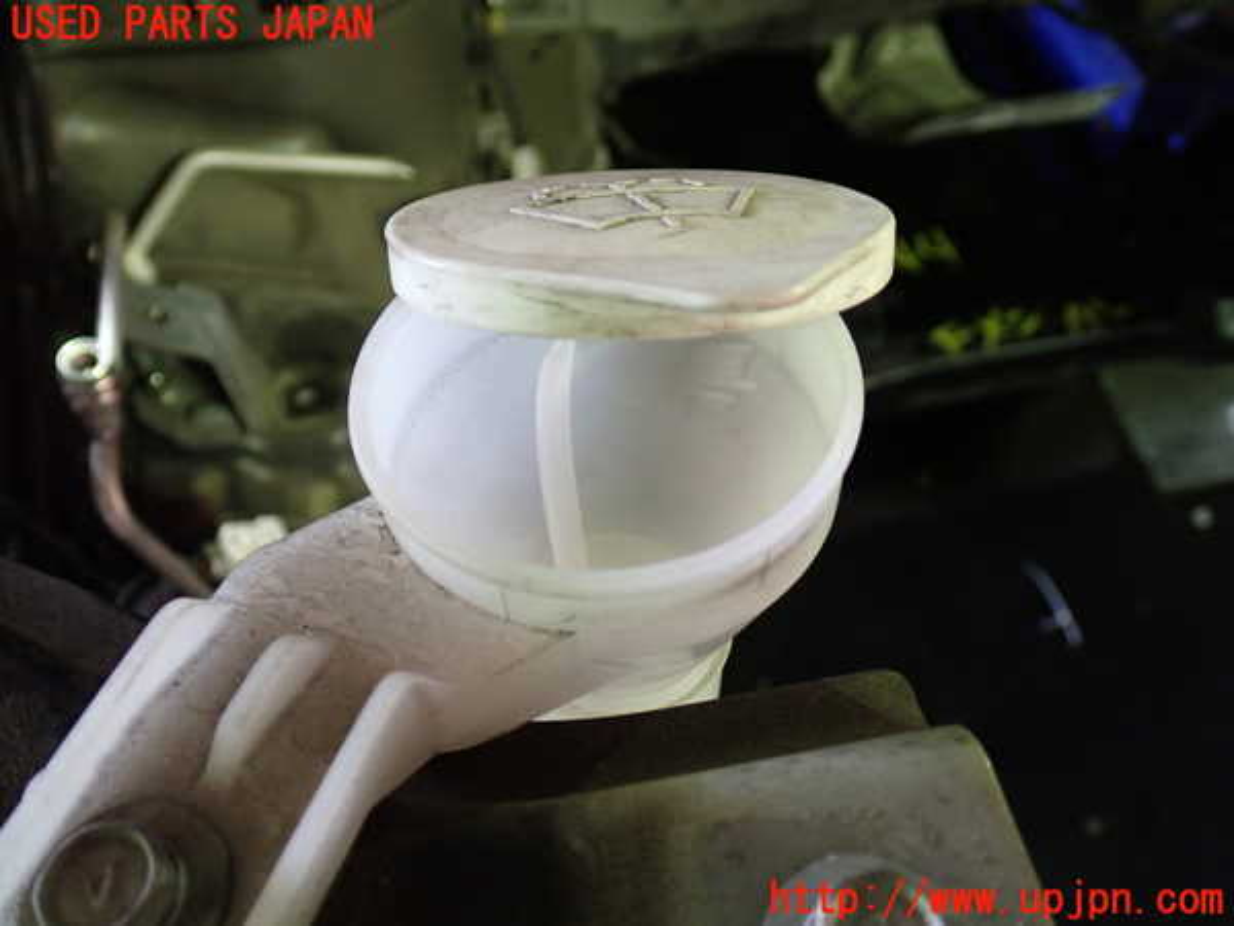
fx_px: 1141
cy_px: 463
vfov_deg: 44.2
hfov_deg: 56.8
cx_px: 617
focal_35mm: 32
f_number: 2.4
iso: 400
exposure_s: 1/30
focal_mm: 5.79
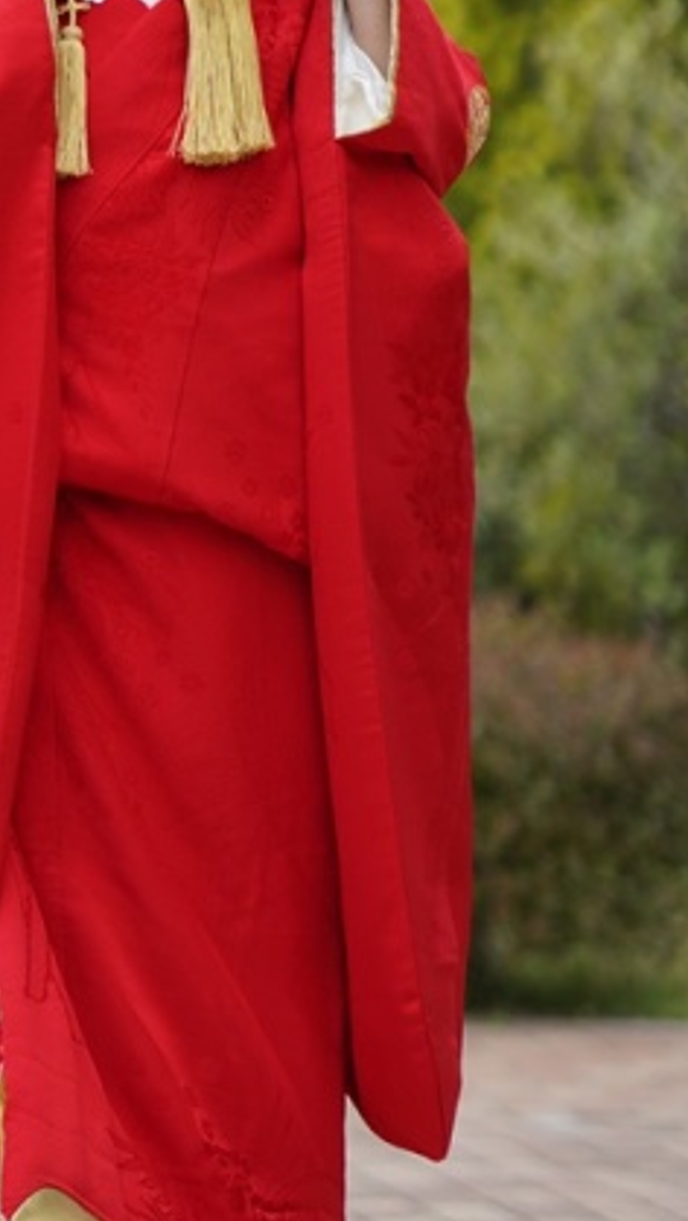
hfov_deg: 4.7
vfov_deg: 8.4
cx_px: -469
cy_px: 175
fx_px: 8262
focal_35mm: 255
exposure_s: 1/2500
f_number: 1.8
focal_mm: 85
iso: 200
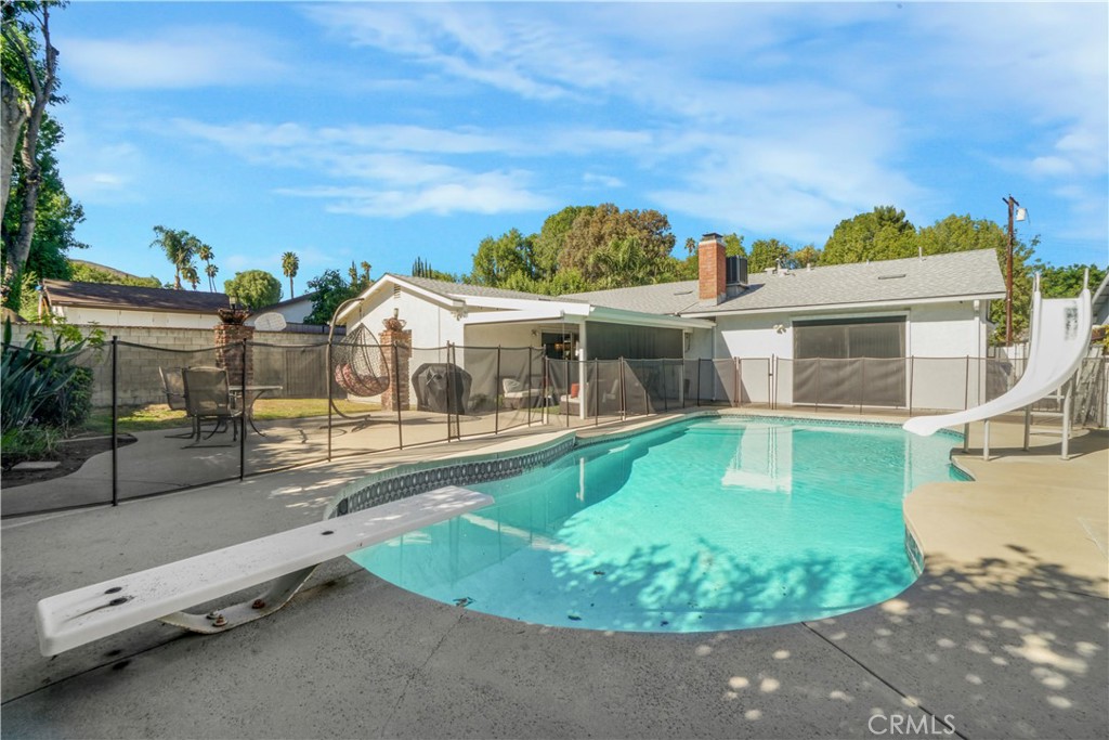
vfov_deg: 77.3
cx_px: 554
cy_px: 370
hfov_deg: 100.4
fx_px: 462
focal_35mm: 15
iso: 320
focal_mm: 10
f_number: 22
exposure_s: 1/25
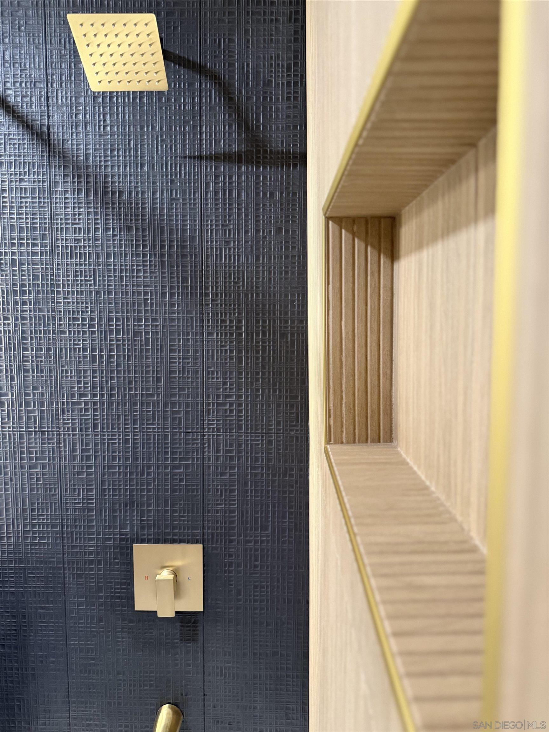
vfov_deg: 71.6
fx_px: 508
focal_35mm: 24
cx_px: 274
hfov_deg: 56.8
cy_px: 366
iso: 500
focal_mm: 6.76
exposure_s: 1/60
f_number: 1.78
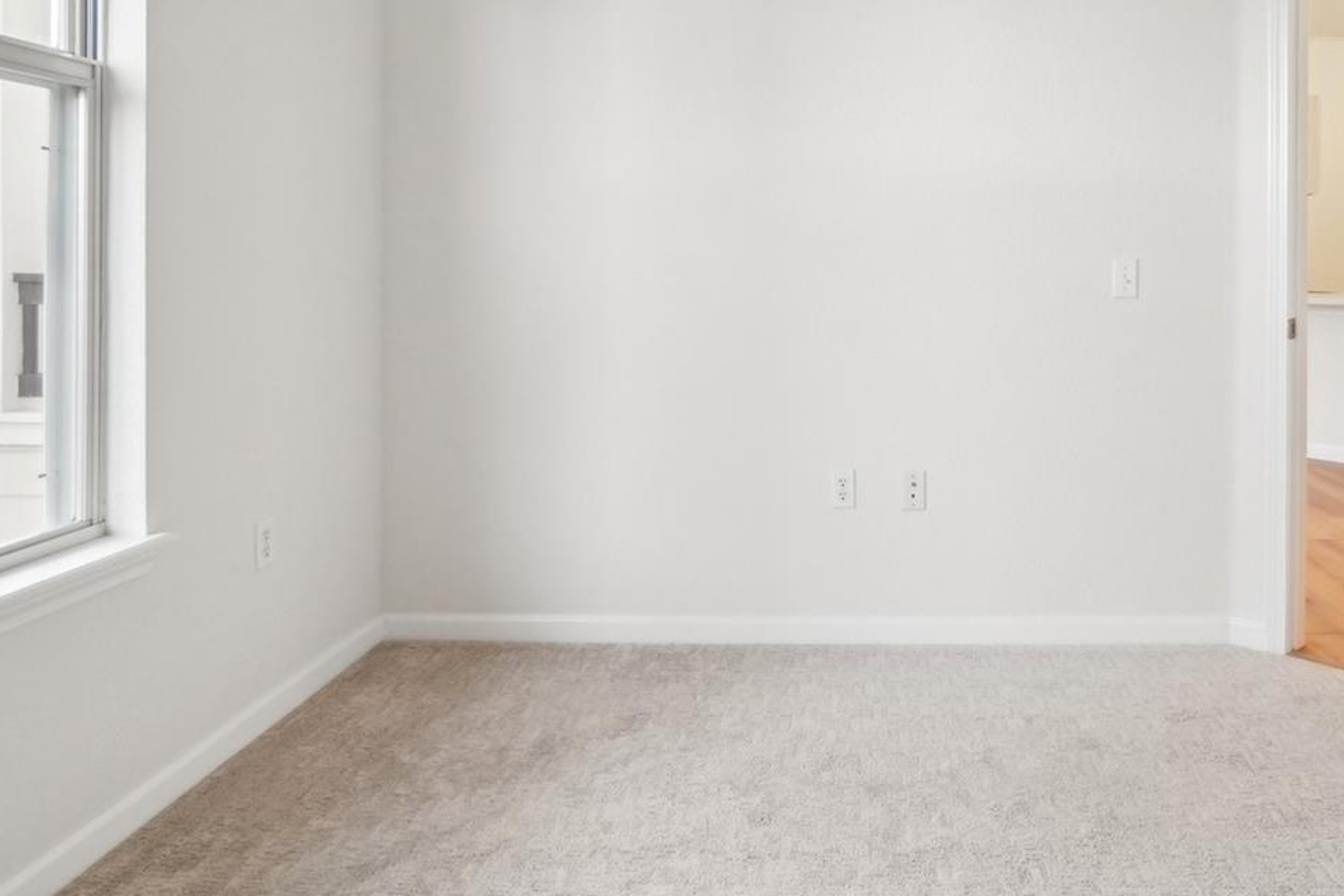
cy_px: 287
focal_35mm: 25
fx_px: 933
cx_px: 878
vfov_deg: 50.2
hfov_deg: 69.8
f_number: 8
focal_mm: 10
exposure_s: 1/8
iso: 400
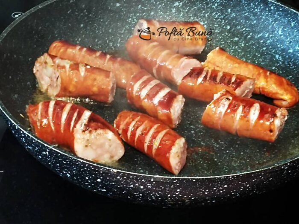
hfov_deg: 13.8
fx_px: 1235
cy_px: 112
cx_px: 150
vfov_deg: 10.4
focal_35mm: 143
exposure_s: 1/25
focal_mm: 5.25
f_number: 1.75
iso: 968
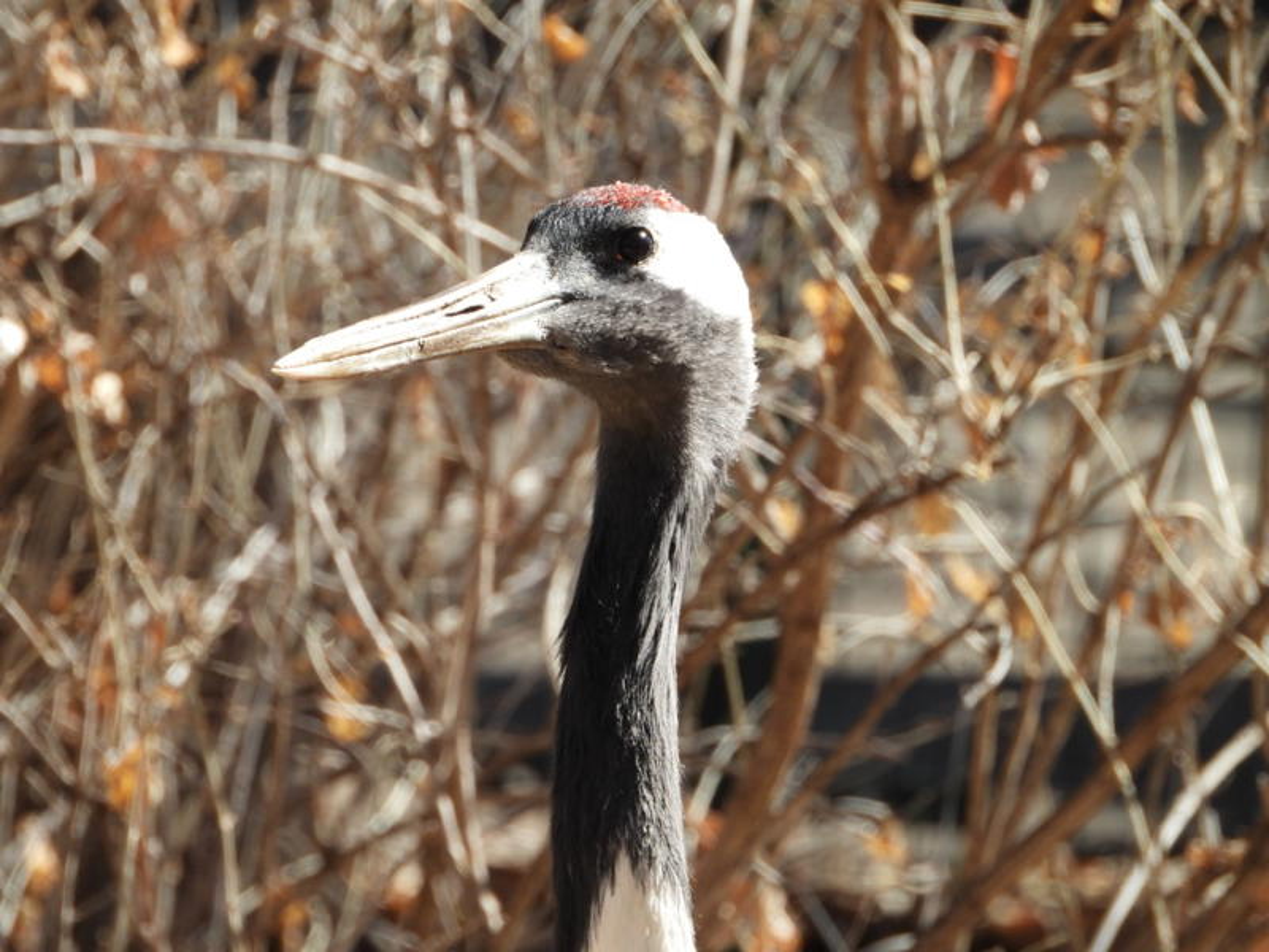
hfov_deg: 2.0
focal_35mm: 1000
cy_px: 476
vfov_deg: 1.5
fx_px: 36659
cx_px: 634
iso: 100
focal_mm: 180
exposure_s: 1/160
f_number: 5.6
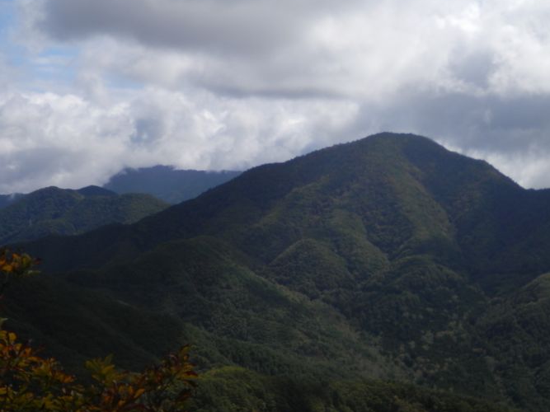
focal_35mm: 54
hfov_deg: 35.5
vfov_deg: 27.0
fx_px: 858
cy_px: 195
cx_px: 276
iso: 80
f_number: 10.8
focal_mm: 8
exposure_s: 1/160
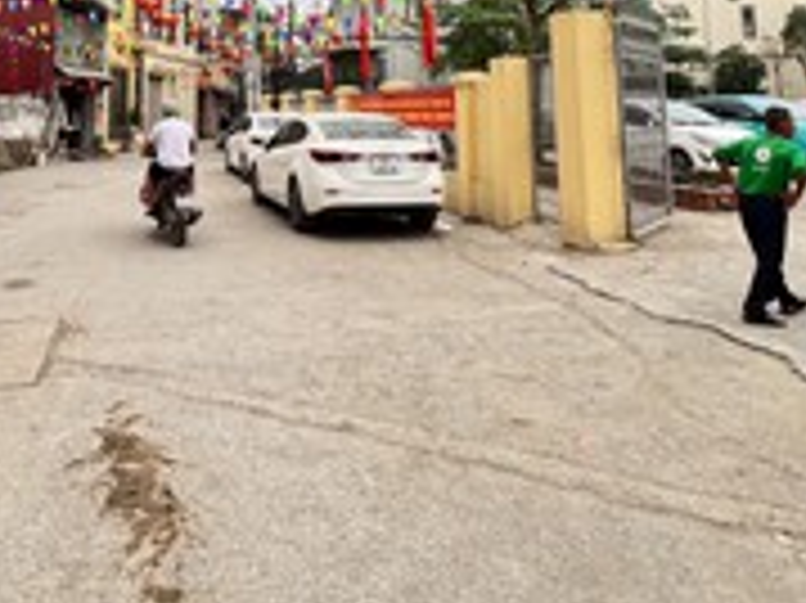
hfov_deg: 60.3
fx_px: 675
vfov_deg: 42.6
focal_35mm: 29
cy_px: 22
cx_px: 270
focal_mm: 1.57
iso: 125
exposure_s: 1/99
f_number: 1.8
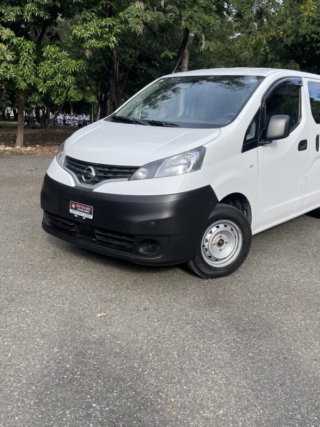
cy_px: 186
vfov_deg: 56.6
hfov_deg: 43.8
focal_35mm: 32
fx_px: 394
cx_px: 198
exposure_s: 1/1767
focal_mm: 5.1
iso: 32
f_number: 1.6
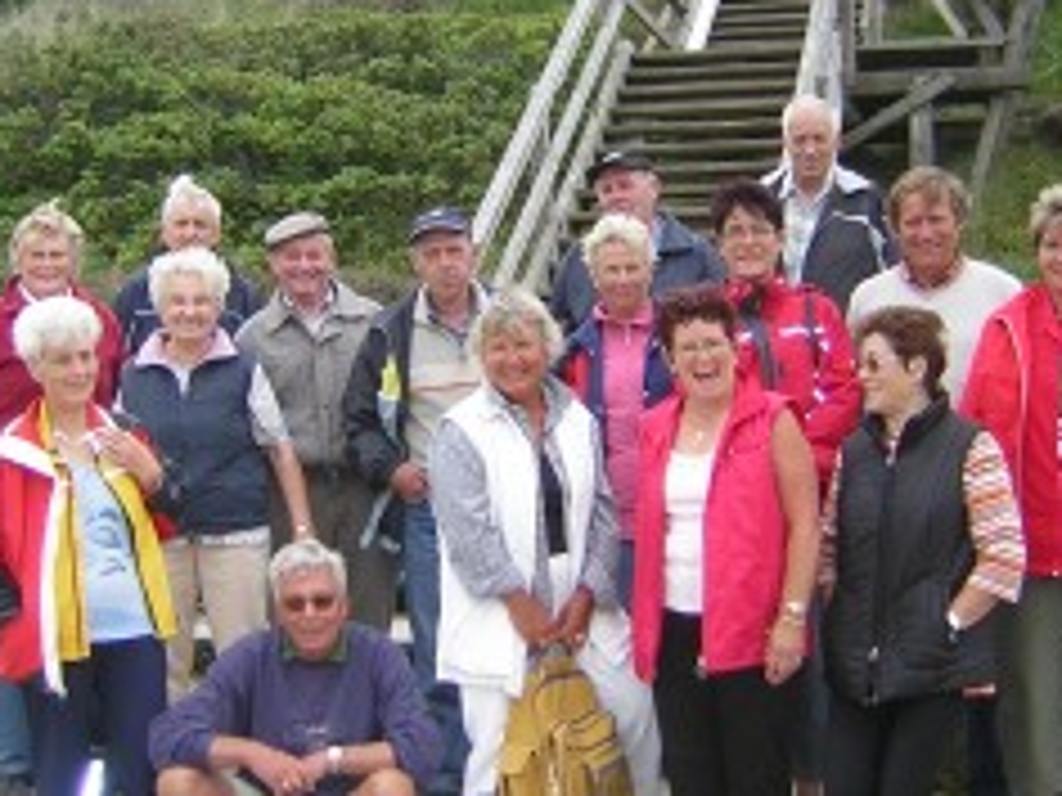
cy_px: 396
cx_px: 616
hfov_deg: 31.6
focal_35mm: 61
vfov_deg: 24.0
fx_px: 1871
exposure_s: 1/181
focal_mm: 4.7
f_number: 2.6
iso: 50
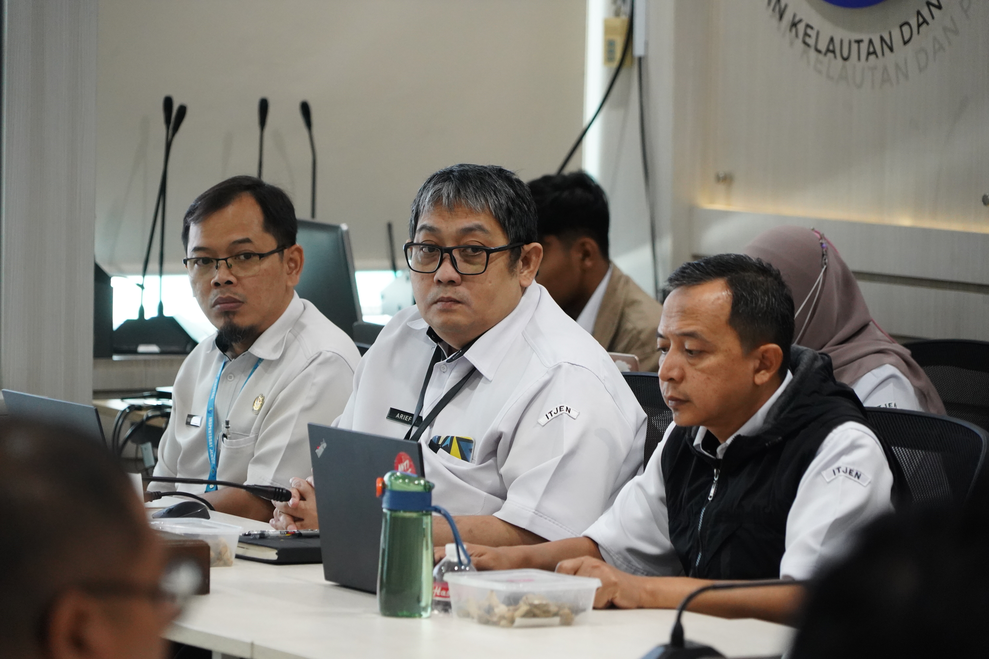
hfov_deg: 10.0
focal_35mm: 205
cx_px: 494
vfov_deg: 6.7
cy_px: 330
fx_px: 5631
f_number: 6.3
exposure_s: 1/160
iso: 6400
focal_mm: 205
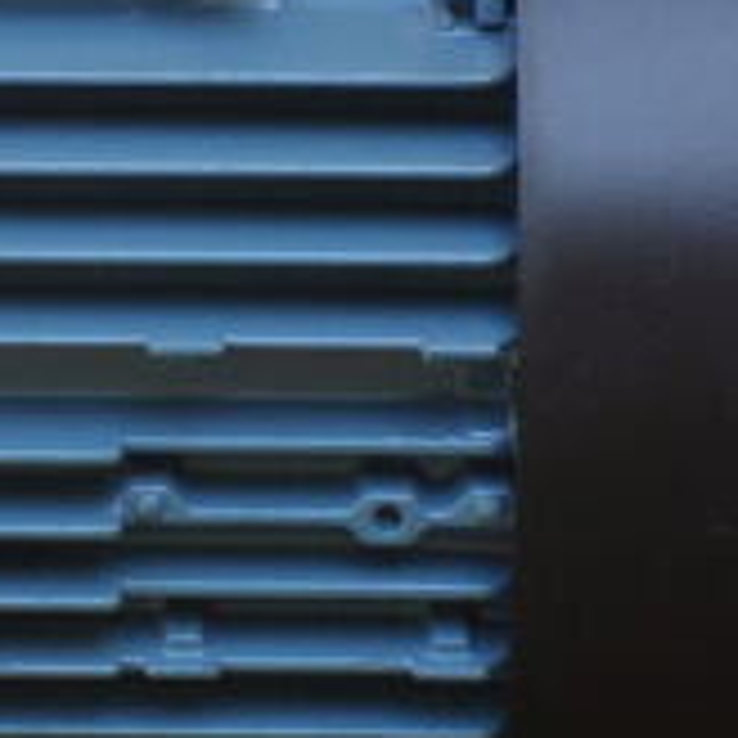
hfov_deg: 7.3
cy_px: 189
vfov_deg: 7.3
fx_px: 5741
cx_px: 22
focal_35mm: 238
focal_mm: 15.5
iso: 50
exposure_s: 1/90
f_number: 4.6
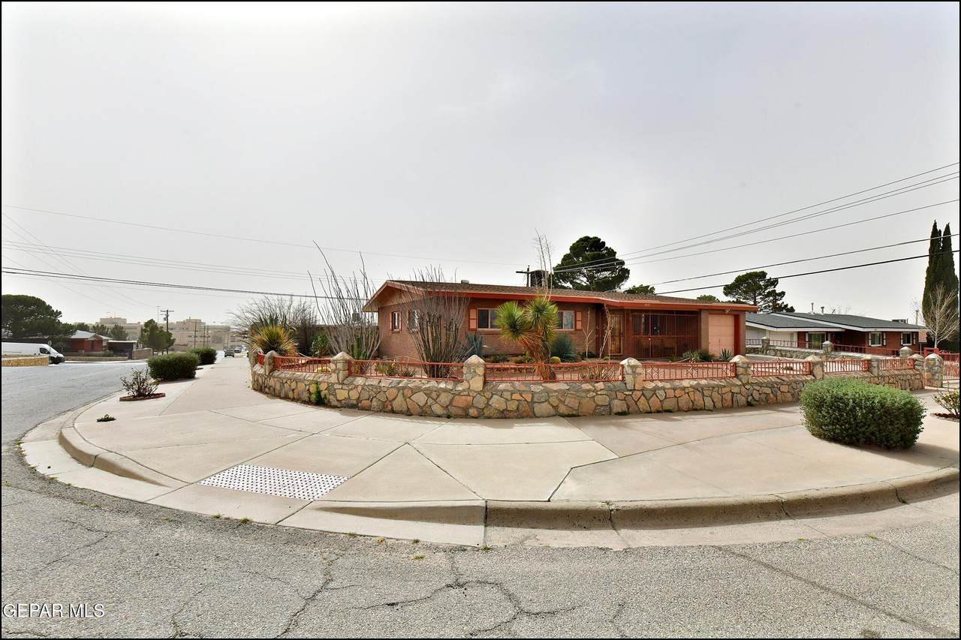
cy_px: 320
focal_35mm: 17
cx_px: 480
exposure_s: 1/2000
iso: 800
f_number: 11
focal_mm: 17
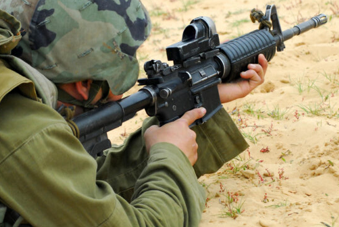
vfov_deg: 8.1
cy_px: 113
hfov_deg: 12.1
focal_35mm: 170
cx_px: 147
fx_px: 1603
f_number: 9
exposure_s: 1/320
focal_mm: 80
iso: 640
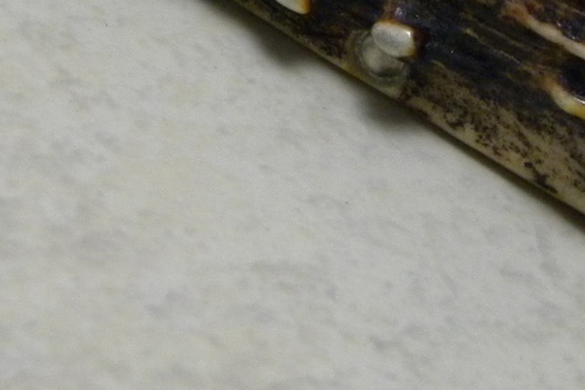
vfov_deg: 8.3
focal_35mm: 164
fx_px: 2664
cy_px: -26
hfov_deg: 12.5
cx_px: 407
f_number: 4.3
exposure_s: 1/29.2
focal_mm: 12.2
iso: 400
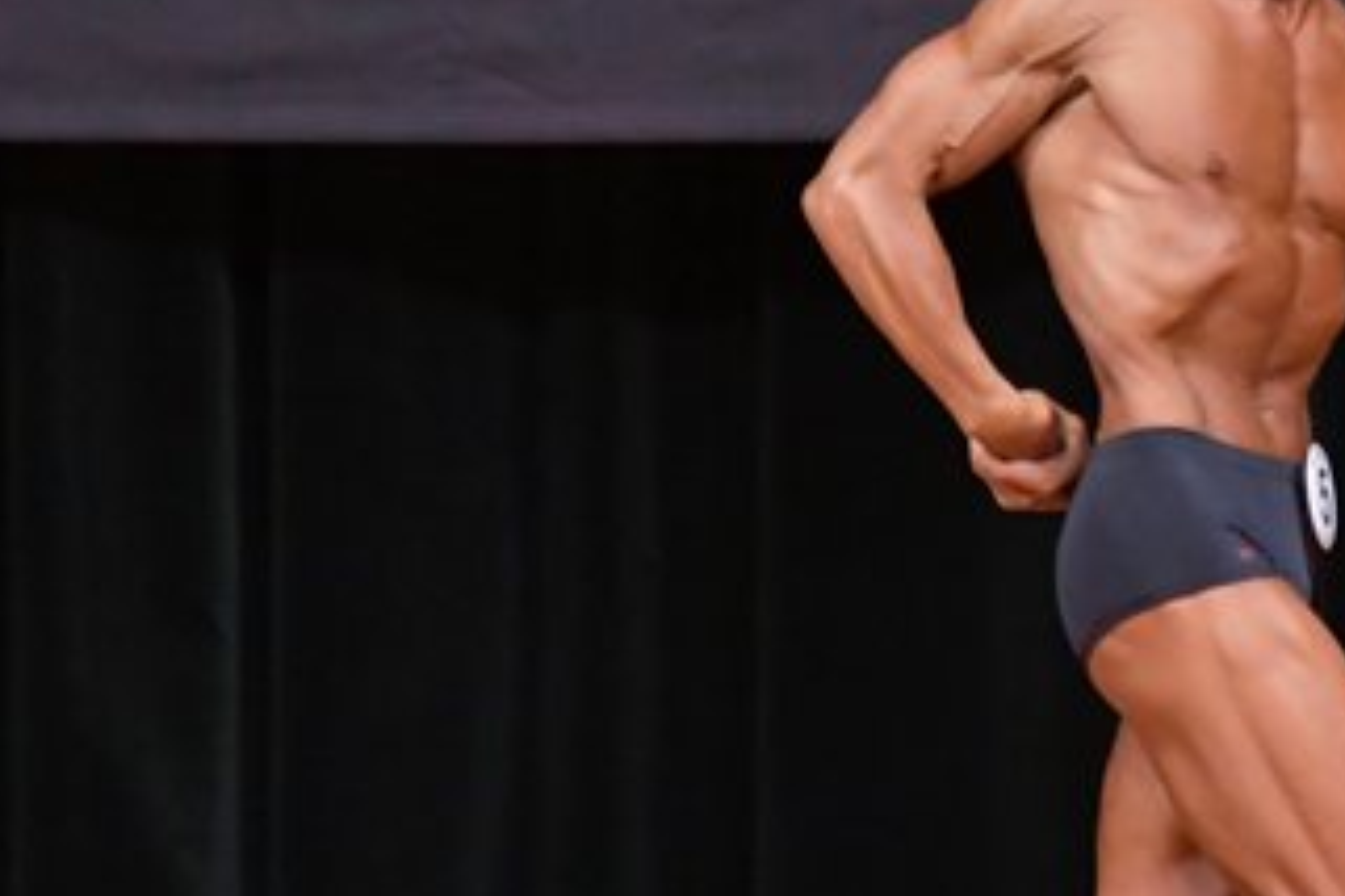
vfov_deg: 1.9
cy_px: 523
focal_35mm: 724
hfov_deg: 2.8
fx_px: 27047
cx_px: 1389
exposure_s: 1/400
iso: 5000
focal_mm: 200
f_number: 5.6
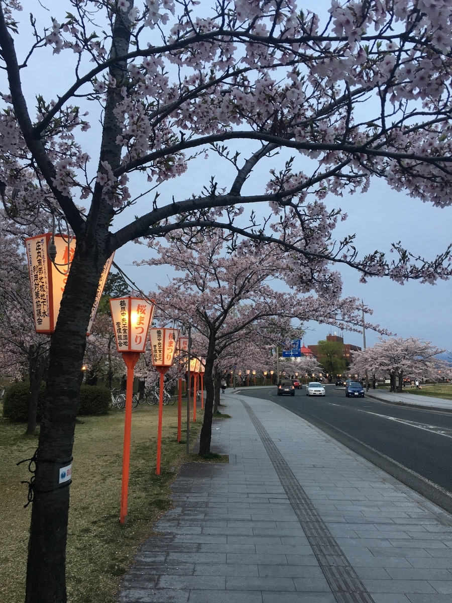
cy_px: 302
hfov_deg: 48.2
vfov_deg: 61.7
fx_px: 505
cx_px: 226
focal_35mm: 29
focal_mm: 4.15
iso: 25
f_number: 2.2
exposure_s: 1/40
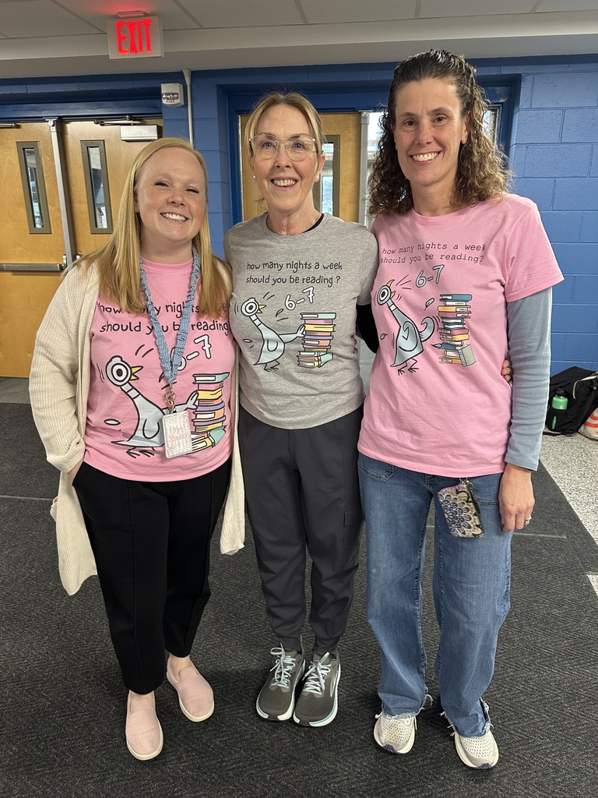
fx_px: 553
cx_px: 299
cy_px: 399
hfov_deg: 56.8
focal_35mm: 24
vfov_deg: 71.6
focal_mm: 6.86
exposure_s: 1/60
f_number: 1.78
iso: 250
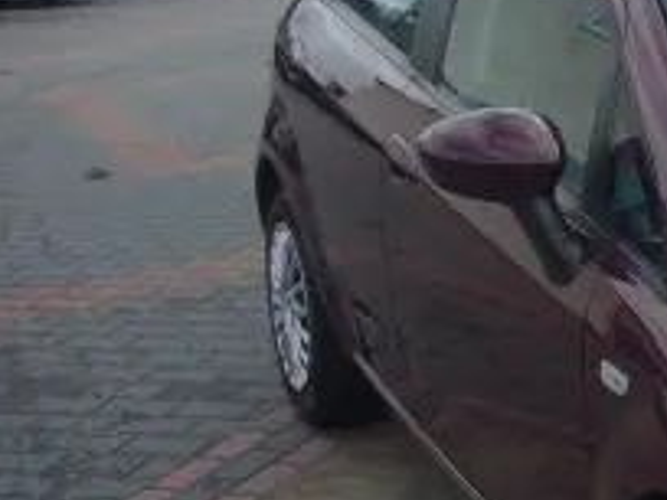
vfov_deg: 16.7
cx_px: 1033
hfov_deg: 19.2
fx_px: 1696
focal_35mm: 88
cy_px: 369
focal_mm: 4.6
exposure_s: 1/320
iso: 80
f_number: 2.8
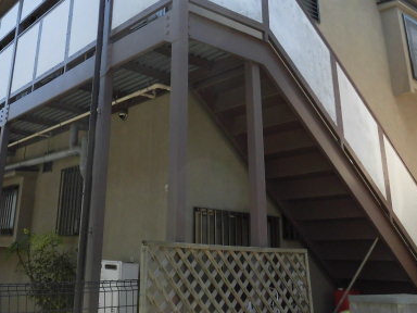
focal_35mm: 40
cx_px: 138
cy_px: 61
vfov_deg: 34.8
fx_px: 482
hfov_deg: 46.1
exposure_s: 1/400
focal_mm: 4.3
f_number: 3.1
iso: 100
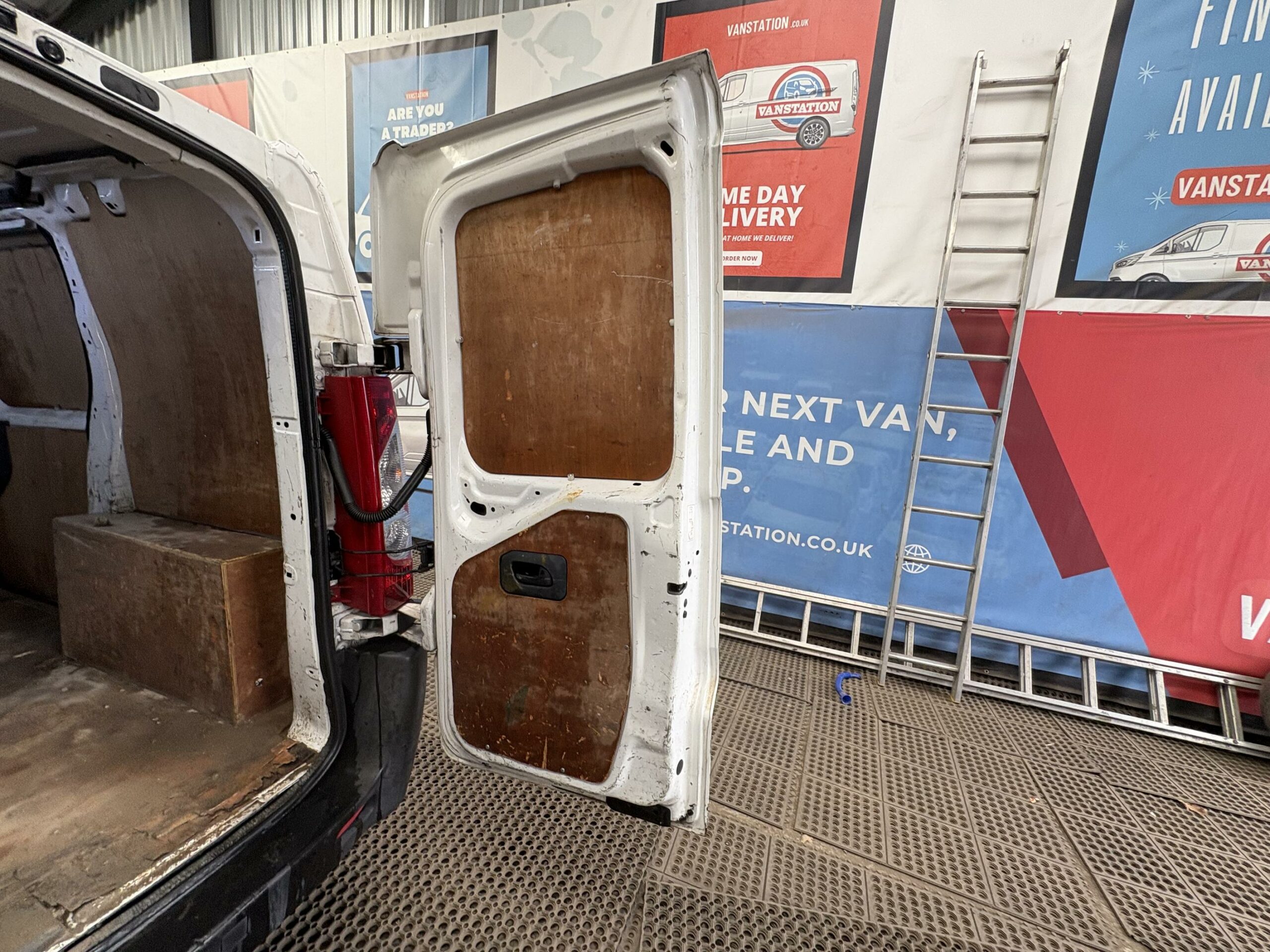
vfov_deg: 85.7
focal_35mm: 14
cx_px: 635
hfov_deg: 102.1
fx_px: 514
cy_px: 476
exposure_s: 1/99
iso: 50
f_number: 2.2
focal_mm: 2.22
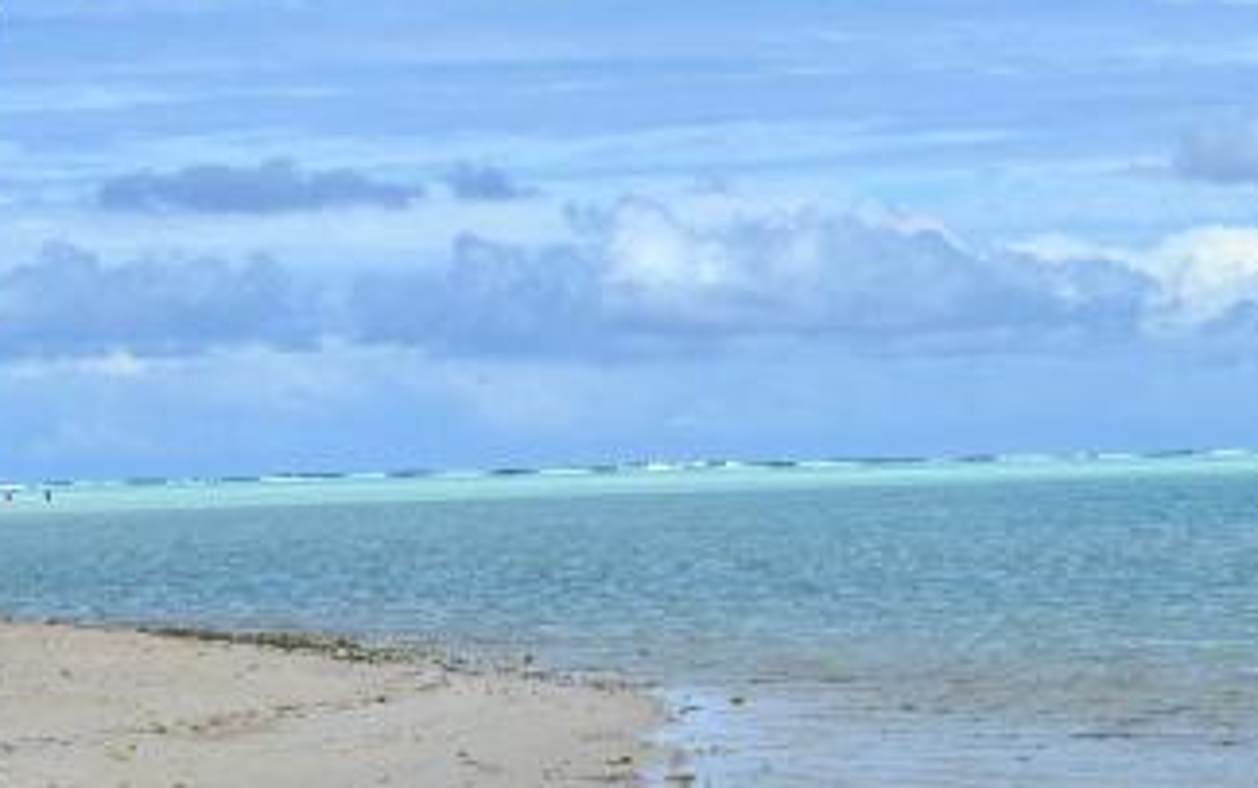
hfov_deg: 13.3
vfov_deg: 8.4
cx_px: 1068
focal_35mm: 156
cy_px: 241
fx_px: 5352
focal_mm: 62
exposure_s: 1/640
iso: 200
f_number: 13
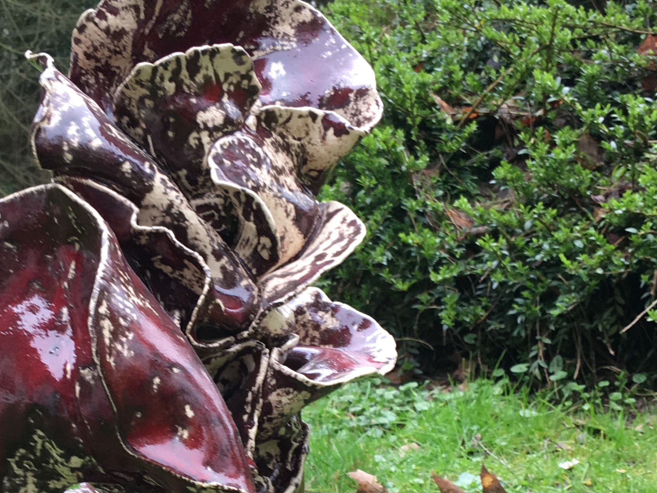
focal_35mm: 73
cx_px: 224
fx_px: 1385
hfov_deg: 26.5
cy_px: 444
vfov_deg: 19.8
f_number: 2.2
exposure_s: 1/100
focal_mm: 4.15
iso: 40
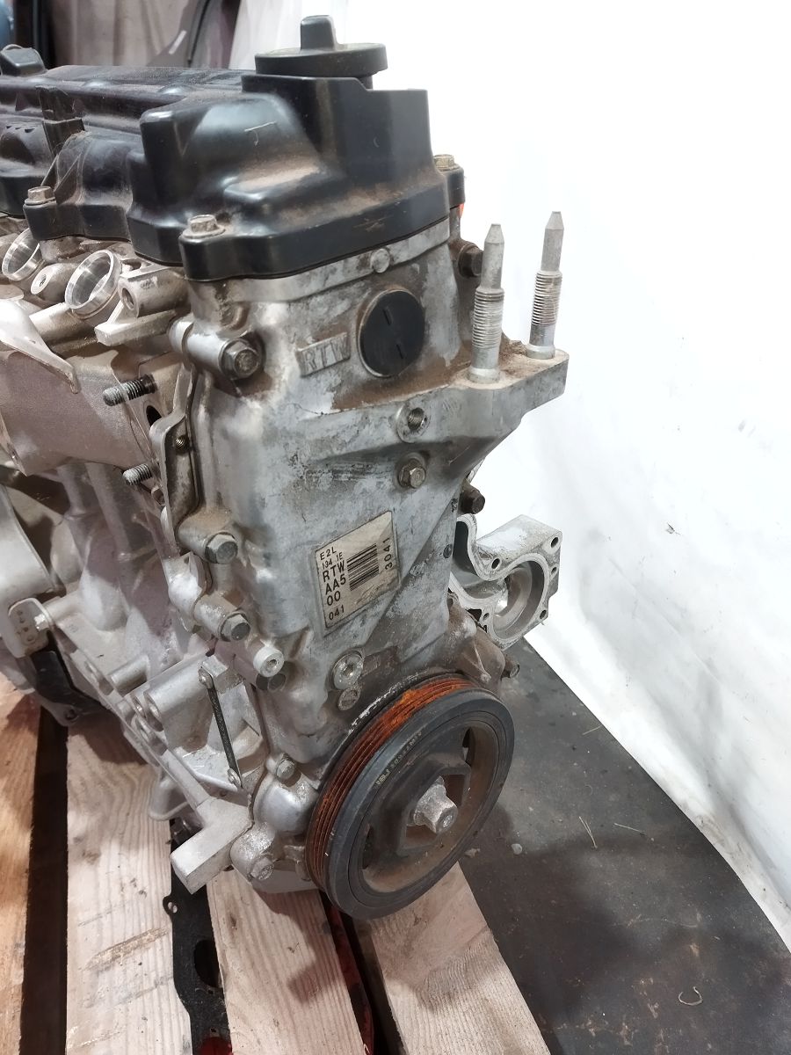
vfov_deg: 65.3
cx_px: 396
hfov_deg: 51.4
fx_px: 823
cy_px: 528
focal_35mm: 27
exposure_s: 1/50
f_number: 1.79
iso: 444
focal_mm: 4.71
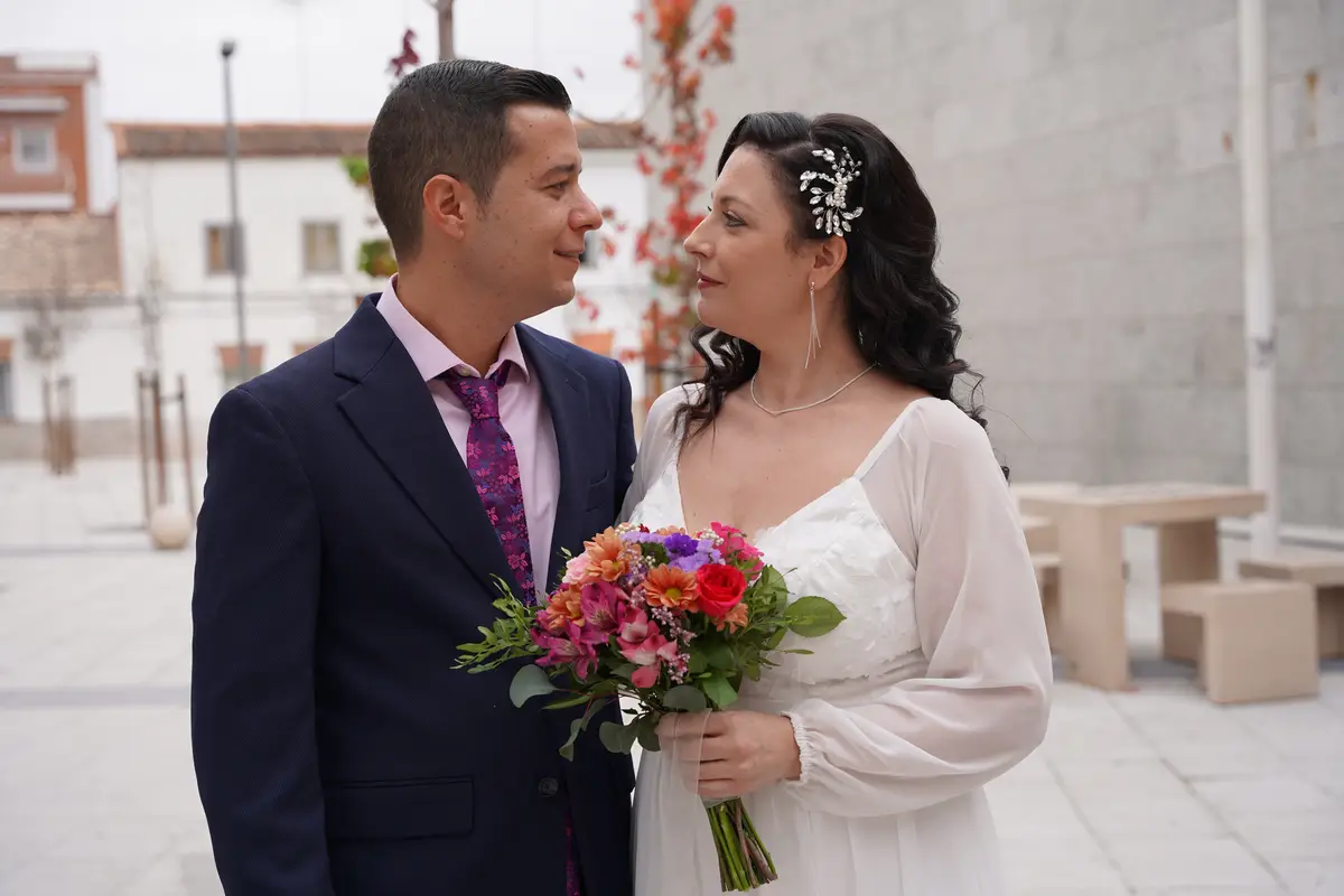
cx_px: 672
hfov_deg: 36.9
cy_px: 448
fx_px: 2012
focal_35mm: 54
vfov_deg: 25.1
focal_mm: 53.9
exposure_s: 1/320
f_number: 4.5
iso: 100
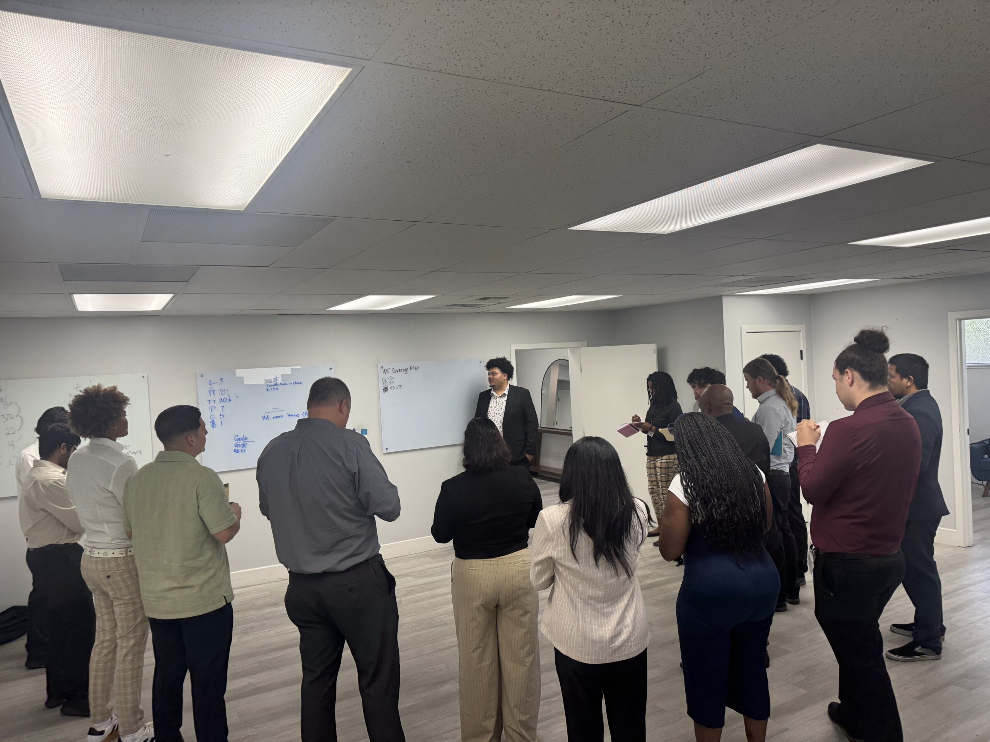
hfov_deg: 71.6
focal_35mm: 24
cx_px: 495
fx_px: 686
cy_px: 371
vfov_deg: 56.8
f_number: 1.78
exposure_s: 1/120
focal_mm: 6.76
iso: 125
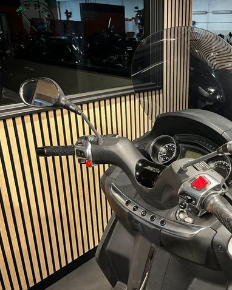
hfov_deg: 42.1
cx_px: 173
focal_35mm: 34
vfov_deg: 52.9
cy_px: 145
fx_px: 292
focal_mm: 5.1
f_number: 1.6
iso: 250
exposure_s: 1/50
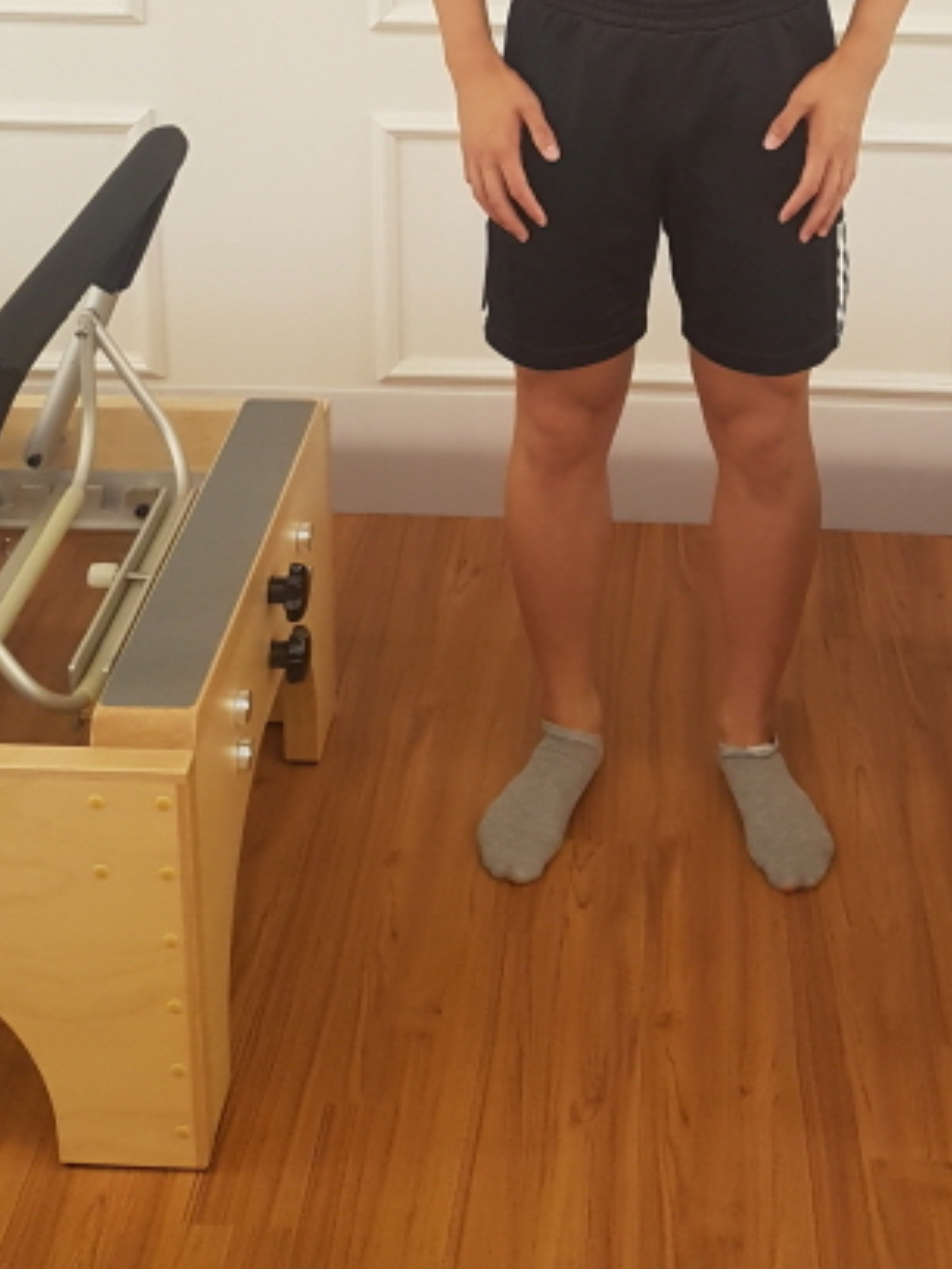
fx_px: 1870
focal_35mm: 51
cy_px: 93
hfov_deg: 28.3
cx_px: 669
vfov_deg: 35.0
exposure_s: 1/30
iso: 160
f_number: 1.7
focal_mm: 4.2
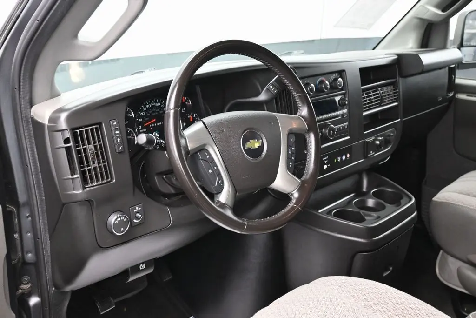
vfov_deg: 34.2
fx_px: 516
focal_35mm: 39
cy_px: 159
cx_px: 238
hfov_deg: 49.5
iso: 2000
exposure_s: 1/125
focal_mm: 26
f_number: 4.5
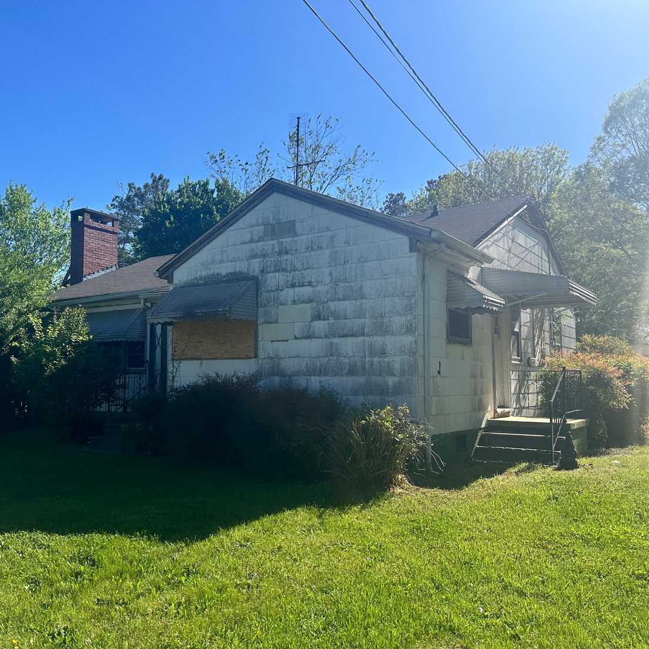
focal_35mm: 29
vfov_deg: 55.6
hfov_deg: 55.3
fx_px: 615
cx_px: 266
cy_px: 332
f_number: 1.78
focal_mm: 6.86
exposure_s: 1/7042
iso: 80
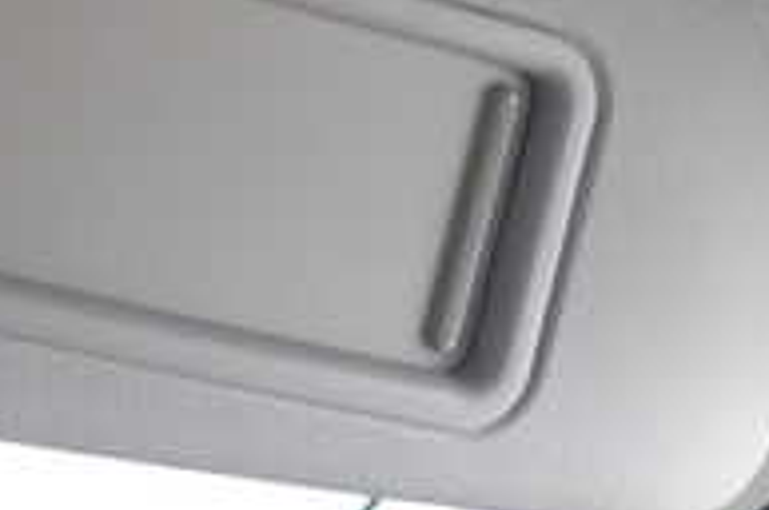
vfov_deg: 15.6
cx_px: -60
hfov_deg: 23.6
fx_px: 1727
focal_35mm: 81
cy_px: -223
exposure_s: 1/60
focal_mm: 4.5
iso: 200
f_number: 2
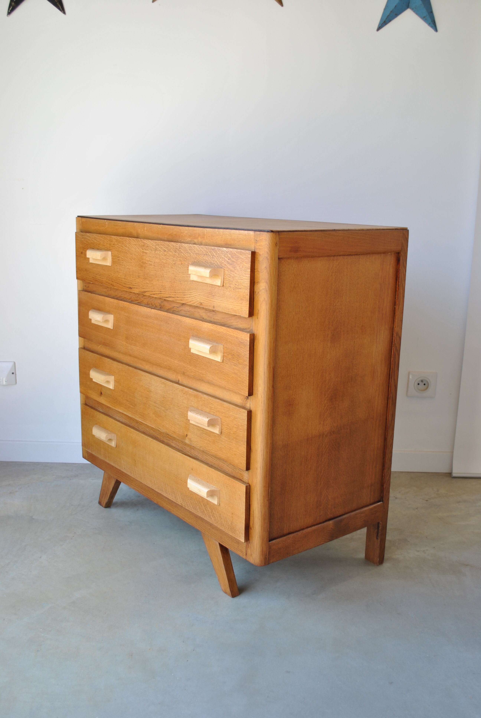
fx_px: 719
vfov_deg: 53.1
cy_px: 359
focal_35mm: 36
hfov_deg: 37.0
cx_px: 240
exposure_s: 1/40
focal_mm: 24
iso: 100
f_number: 4.5
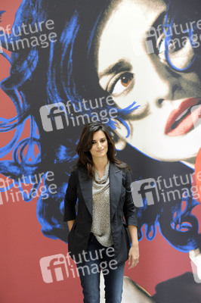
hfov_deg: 14.4
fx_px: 797
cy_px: 152
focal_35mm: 95
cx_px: 100
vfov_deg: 21.5
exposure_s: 1/200
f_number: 5.6
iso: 2500
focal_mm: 95
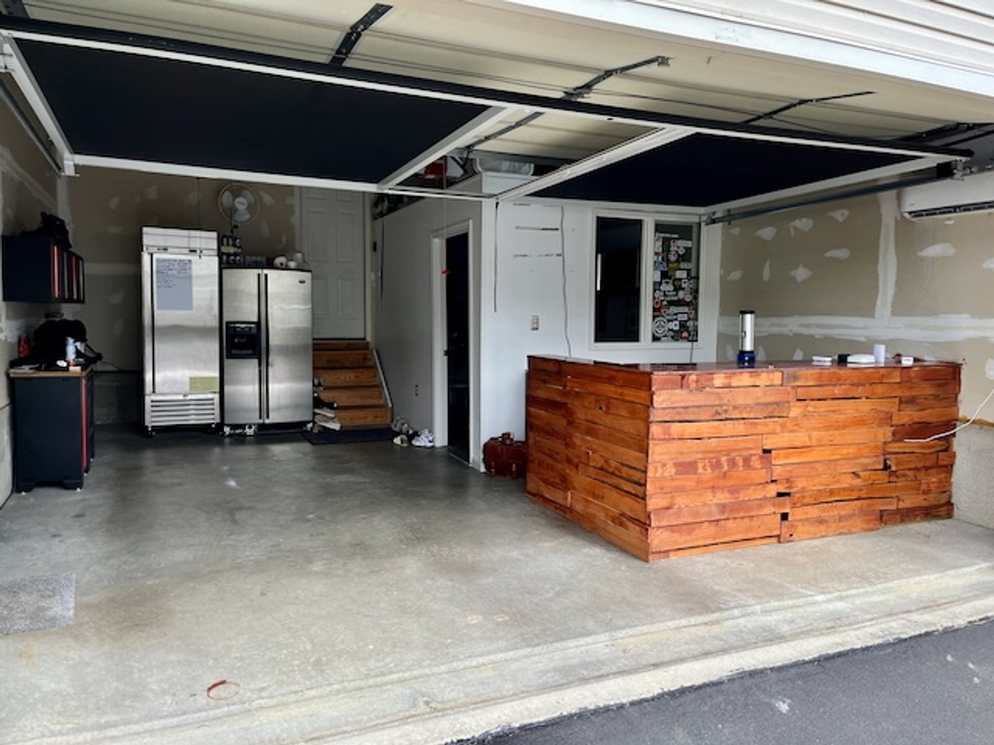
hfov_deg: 67.3
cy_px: 372
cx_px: 497
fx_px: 747
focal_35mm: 26
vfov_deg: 53.1
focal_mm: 5.1
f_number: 1.6
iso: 50
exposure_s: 1/1748
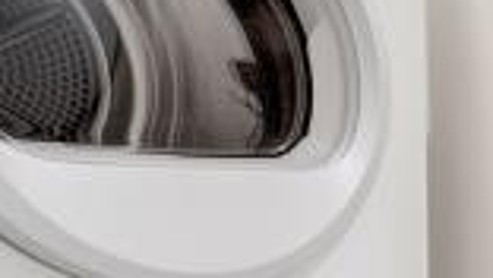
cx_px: 787
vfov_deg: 20.4
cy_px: 310
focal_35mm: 56
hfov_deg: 25.2
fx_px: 733
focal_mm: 8
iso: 100
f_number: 8
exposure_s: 5
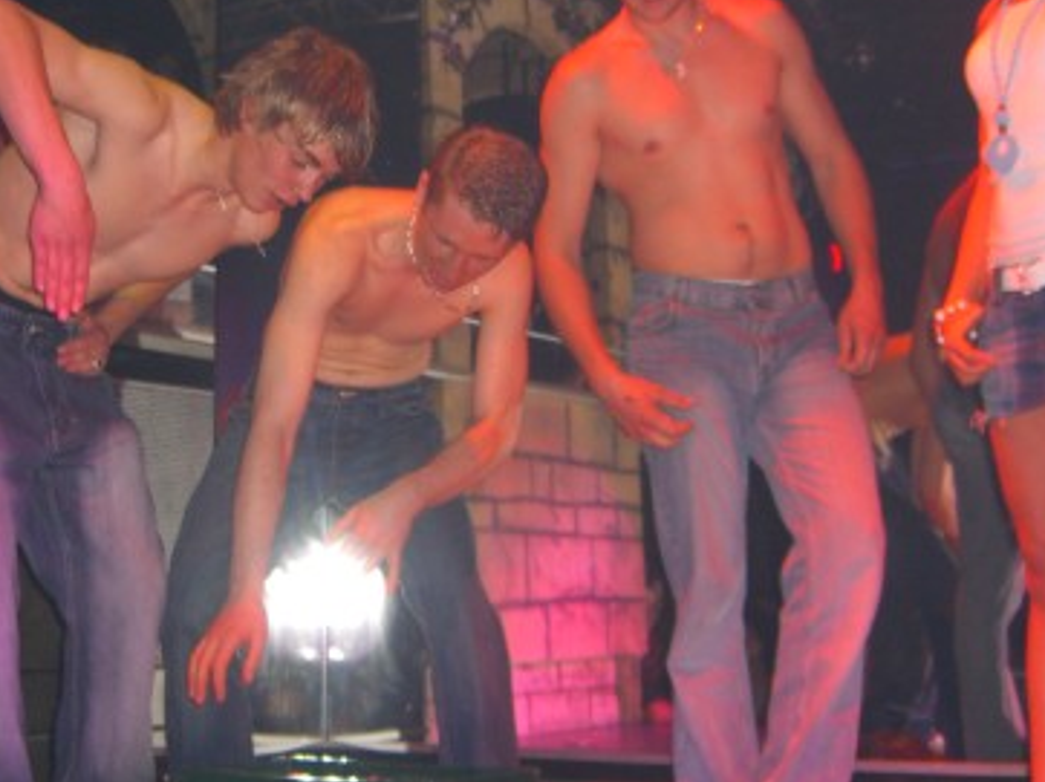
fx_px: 1901
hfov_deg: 30.6
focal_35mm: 63
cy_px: 283
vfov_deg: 23.2
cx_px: 401
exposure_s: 1/60
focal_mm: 7.9
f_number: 2.8
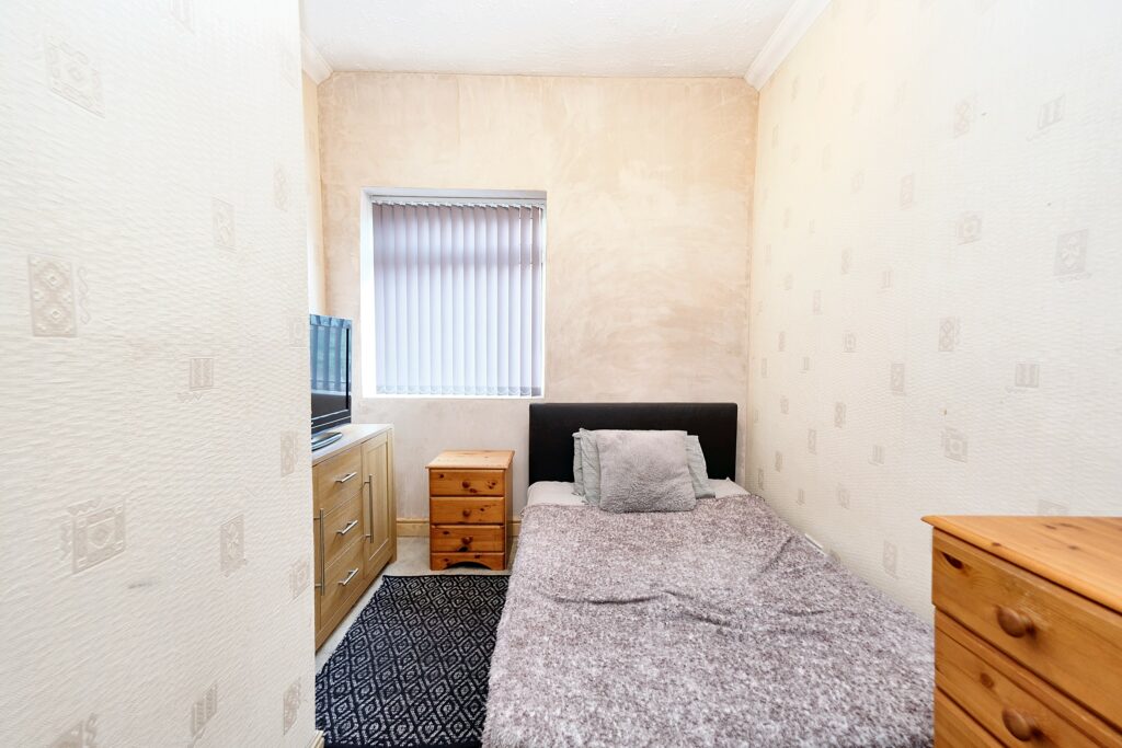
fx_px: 468
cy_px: 374
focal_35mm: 15
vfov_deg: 77.3
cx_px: 561
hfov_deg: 100.4
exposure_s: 1/20
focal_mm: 10
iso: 800
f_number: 4
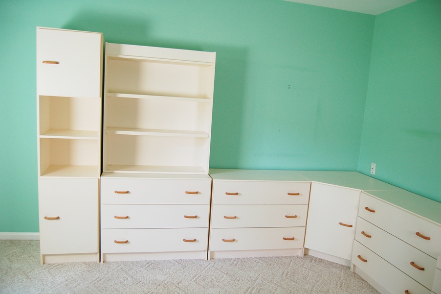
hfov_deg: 67.4
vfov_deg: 47.9
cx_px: 220
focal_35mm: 27
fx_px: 330
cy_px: 147
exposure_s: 1/50
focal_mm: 18
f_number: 3.5
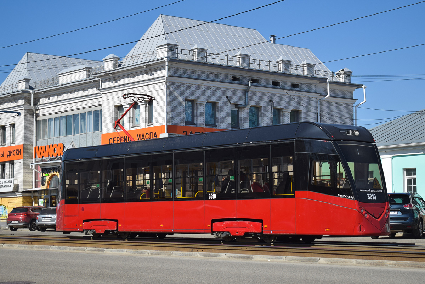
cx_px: 212
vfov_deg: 19.7
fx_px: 815
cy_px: 142
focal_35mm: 69
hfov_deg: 29.2
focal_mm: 46
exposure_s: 1/800
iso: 100
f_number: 6.3
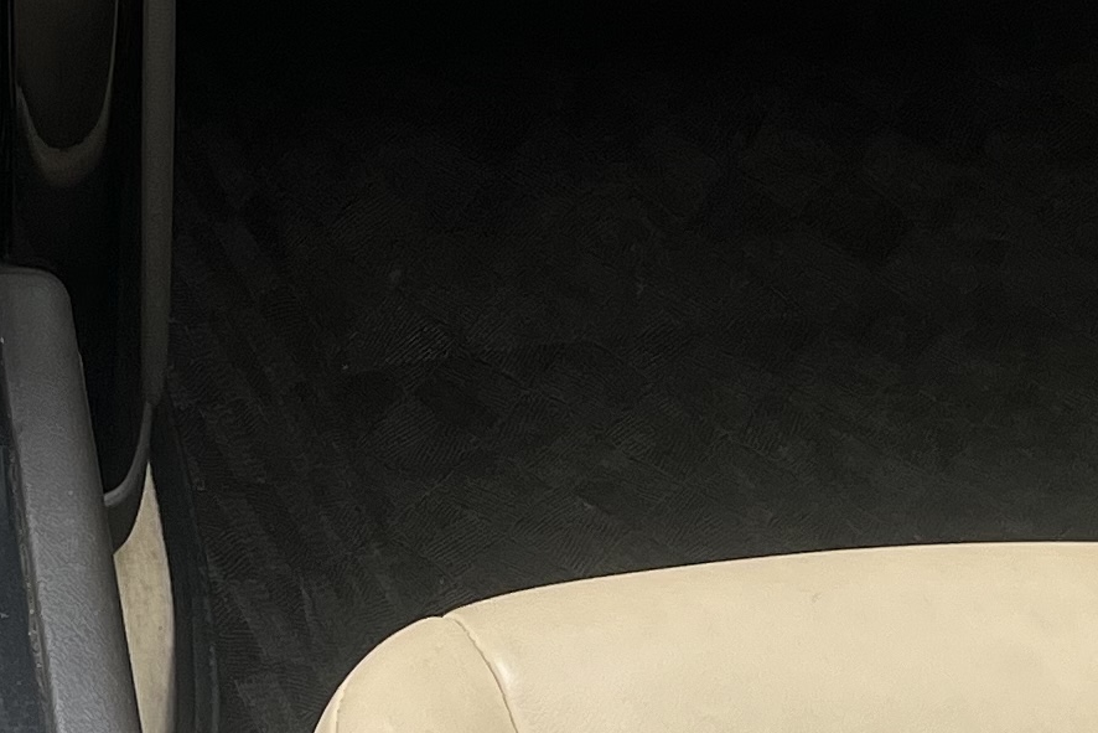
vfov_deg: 9.8
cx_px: -328
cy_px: -1033
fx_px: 3752
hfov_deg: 15.8
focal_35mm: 123
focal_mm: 5.7
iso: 40
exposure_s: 1/151
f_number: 1.5
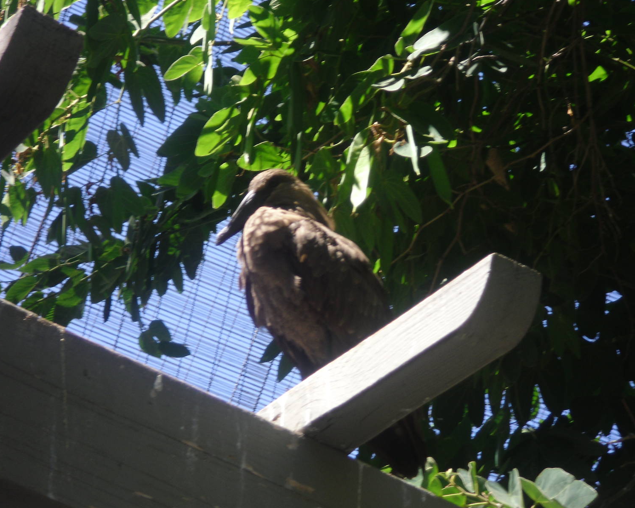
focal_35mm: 113
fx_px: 2123
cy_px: 253
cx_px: 316
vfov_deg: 13.6
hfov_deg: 17.0
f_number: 5.9
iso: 100
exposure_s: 1/80
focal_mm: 19.6
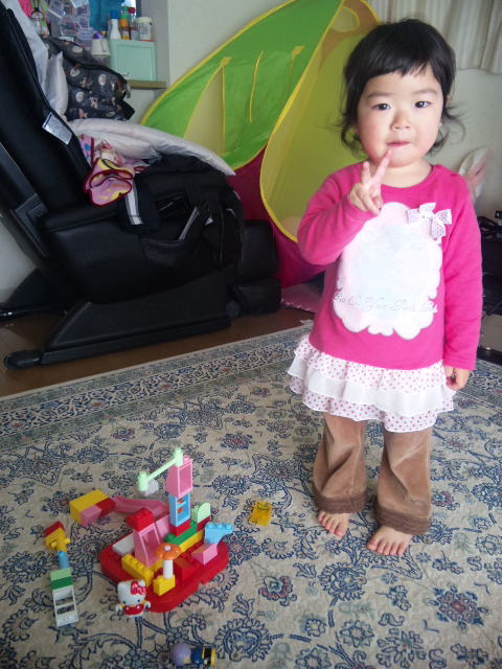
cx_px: 251
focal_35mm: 29
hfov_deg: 48.2
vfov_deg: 61.7
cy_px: 334
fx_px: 561
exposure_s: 1/25
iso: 108
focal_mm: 4.82
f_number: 2.8
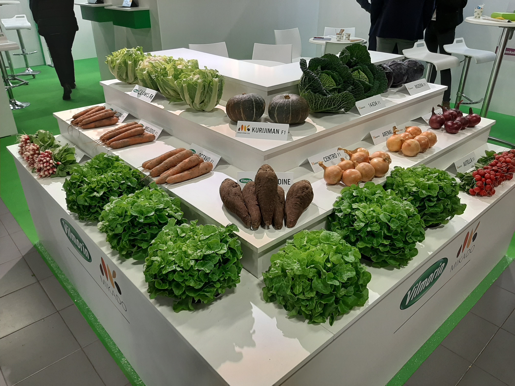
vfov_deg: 53.1
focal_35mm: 26
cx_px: 258
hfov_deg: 67.3
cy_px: 193
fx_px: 387
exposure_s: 1/100
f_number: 1.7
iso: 80
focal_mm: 3.93
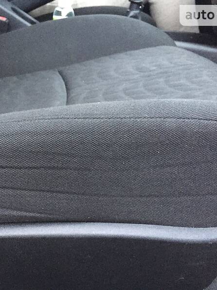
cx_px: 62
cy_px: 145
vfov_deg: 47.9
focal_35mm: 39
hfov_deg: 36.2
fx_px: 326
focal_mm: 4.2
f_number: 2.2
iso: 400
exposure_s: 1/17
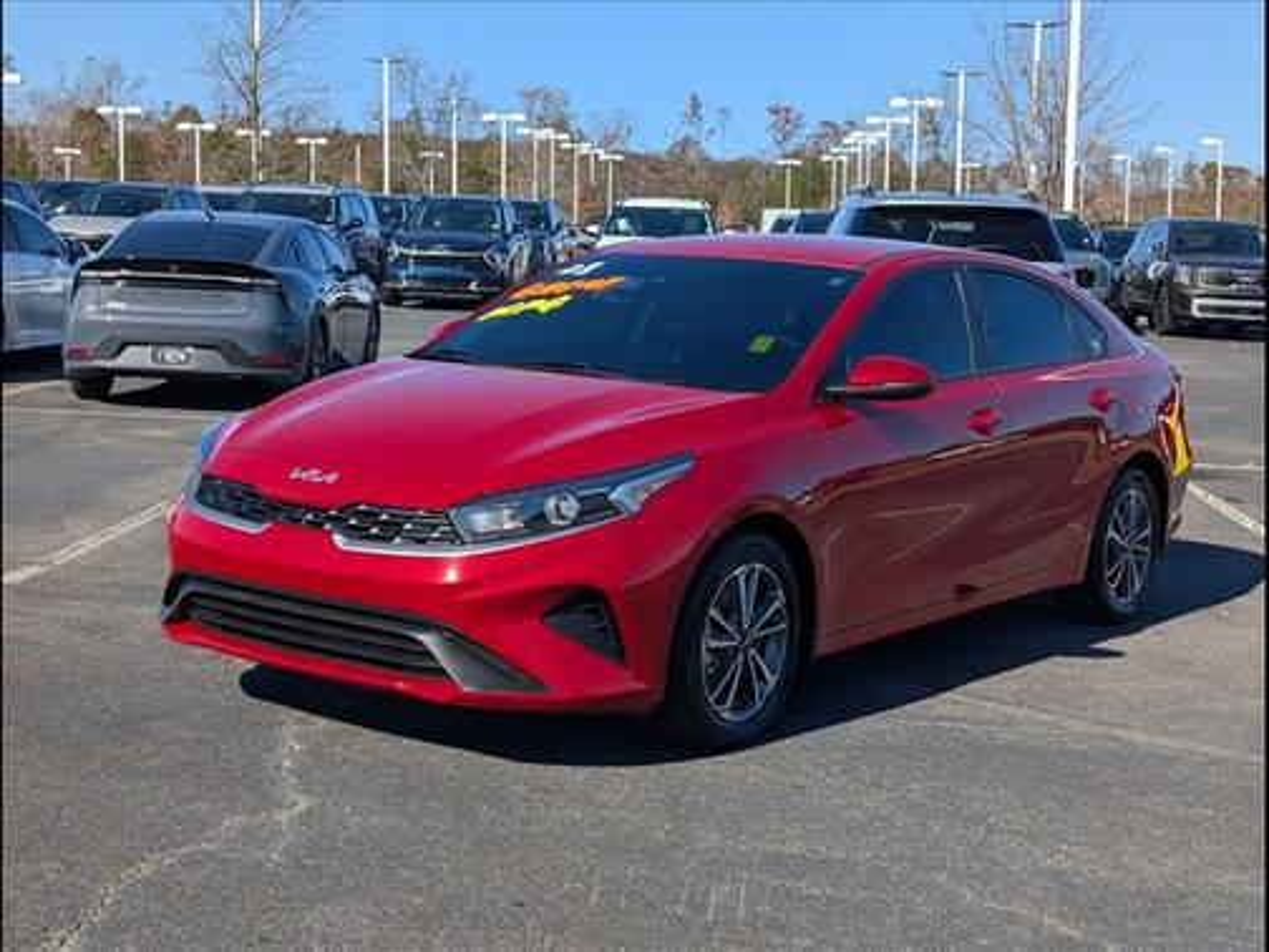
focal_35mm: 49
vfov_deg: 29.7
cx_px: 634
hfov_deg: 38.9
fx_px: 1796
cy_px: 476
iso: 20
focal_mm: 6.9
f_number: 1.68
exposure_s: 1/1250
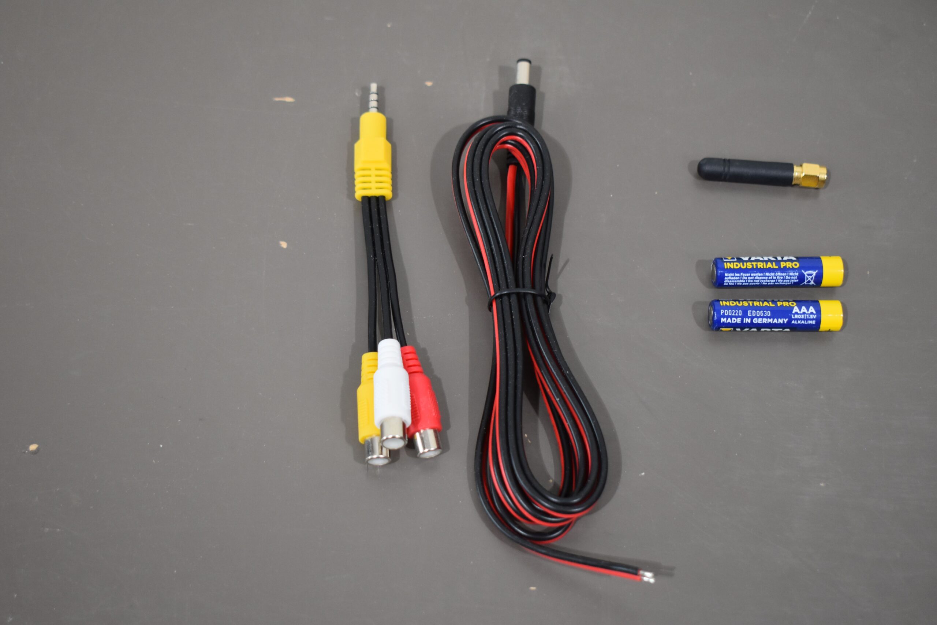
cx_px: 468
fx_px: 1484
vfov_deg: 23.8
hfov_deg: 35.1
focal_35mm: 57
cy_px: 312
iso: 800
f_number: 4.8
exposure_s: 1/125
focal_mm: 38
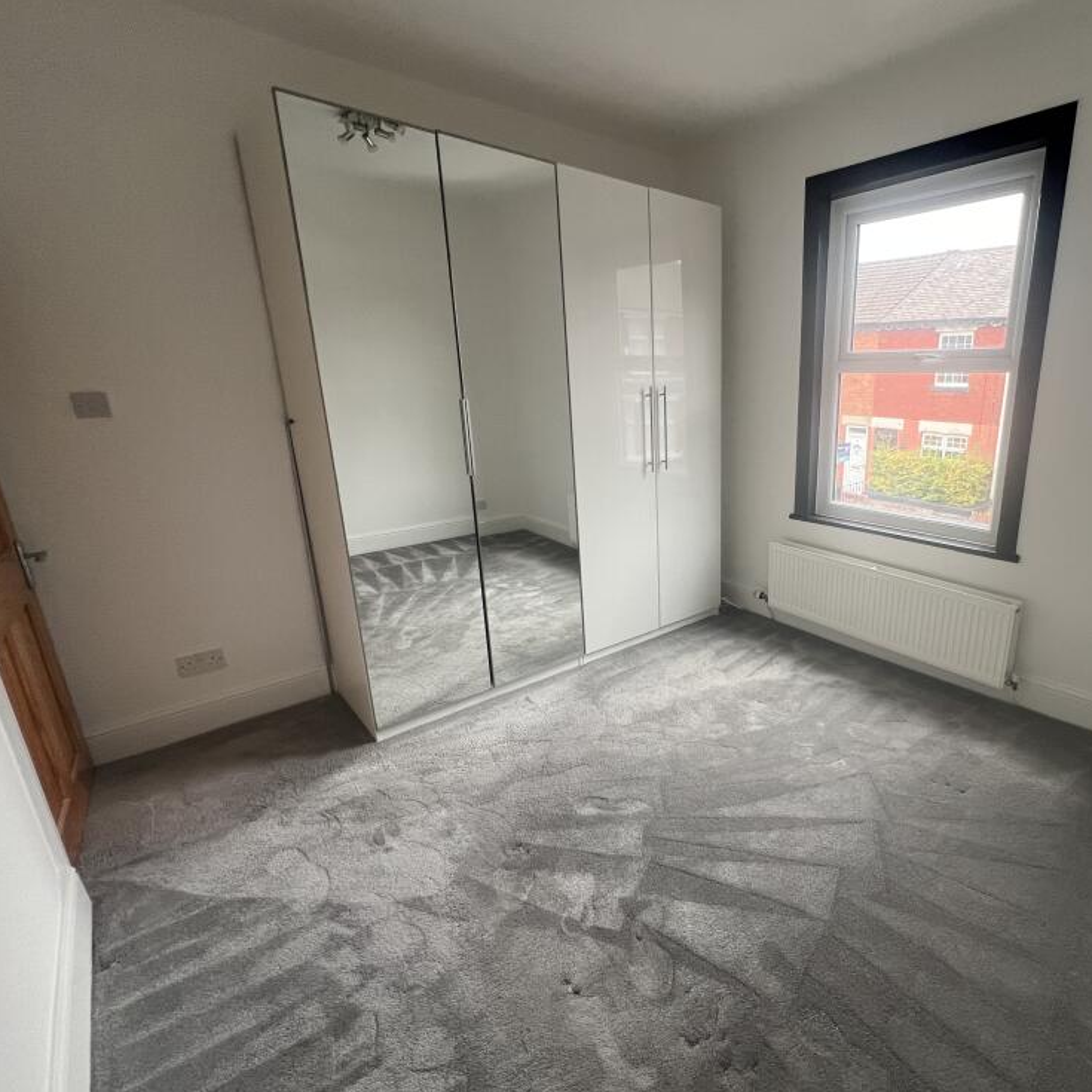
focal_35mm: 16
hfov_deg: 84.3
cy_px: 545
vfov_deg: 87.4
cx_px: 731
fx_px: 571
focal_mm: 1.57
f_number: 1.8
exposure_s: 1/99
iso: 125
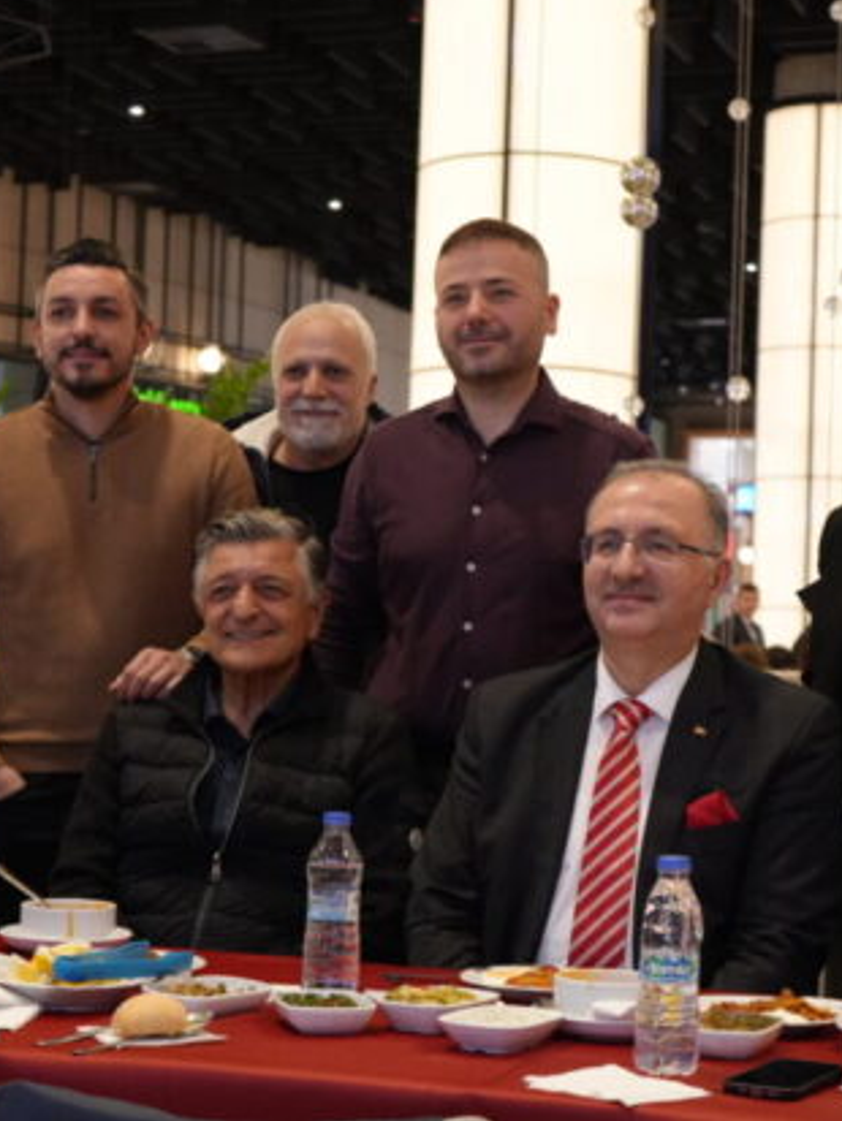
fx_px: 2334
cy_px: 540
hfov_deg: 20.4
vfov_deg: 27.0
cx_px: 492
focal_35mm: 72
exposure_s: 1/160
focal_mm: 48
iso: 4000
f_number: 4.5
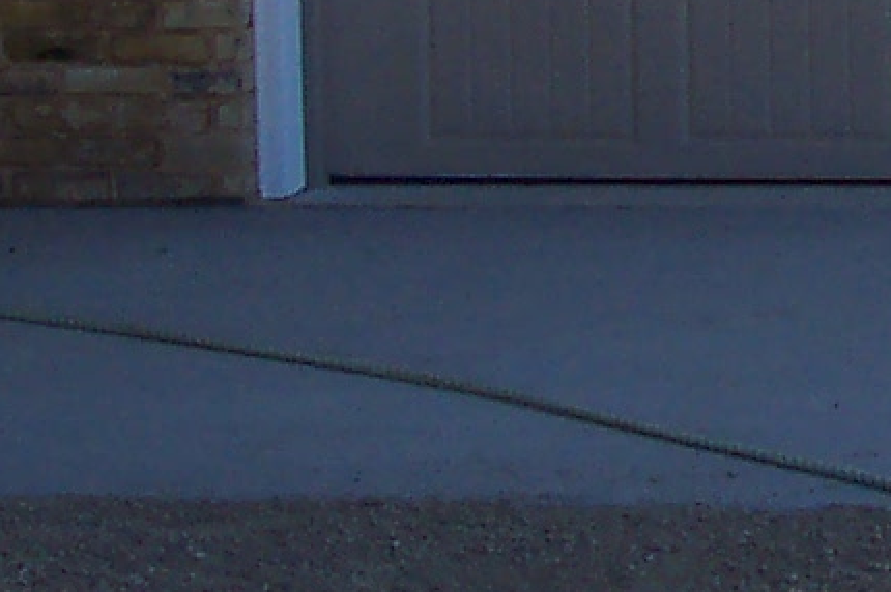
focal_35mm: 191
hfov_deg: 10.0
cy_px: -557
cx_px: 1753
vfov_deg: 7.0
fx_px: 4724
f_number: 4.8
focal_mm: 8
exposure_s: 1/350
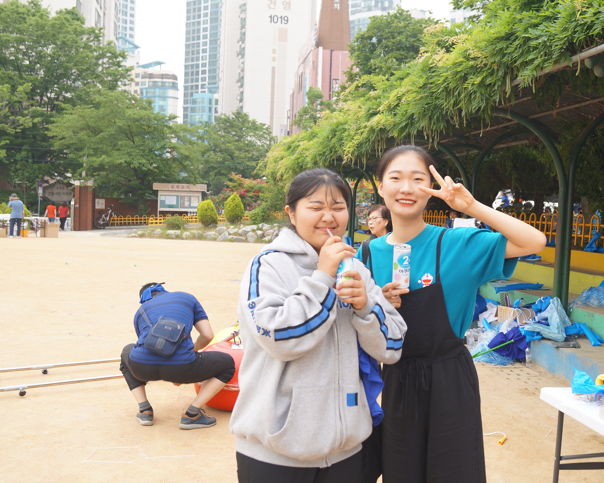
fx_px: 733
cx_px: 347
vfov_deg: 36.5
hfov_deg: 44.7
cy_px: 240
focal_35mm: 41
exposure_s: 1/100
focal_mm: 24
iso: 100
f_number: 5
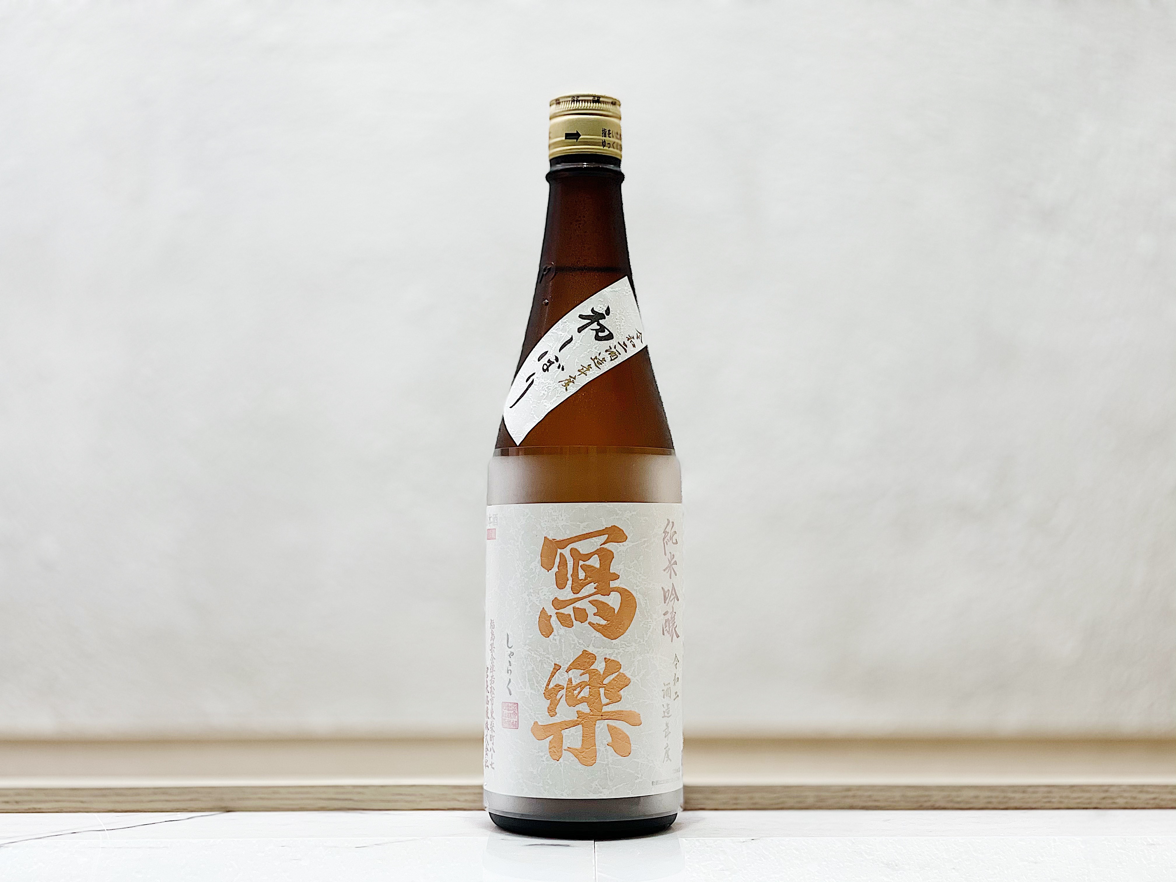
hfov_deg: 36.8
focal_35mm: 52
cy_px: 441
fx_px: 1767
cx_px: 588
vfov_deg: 28.0
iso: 64
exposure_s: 1/100
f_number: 2
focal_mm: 6
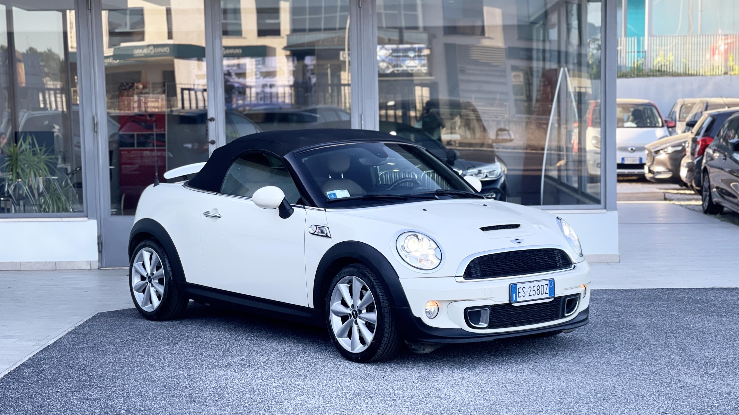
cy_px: 265
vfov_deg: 16.5
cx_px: 366
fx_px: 1430
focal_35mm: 73
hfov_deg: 29.0
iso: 40
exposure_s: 1/121
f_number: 2.2
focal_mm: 7.5
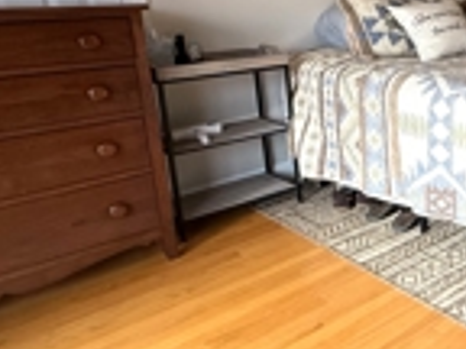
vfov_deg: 35.8
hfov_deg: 34.2
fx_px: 525
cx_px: 605
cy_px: 78
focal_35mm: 39
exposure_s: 1/99
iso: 200
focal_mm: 2.22
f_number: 2.2
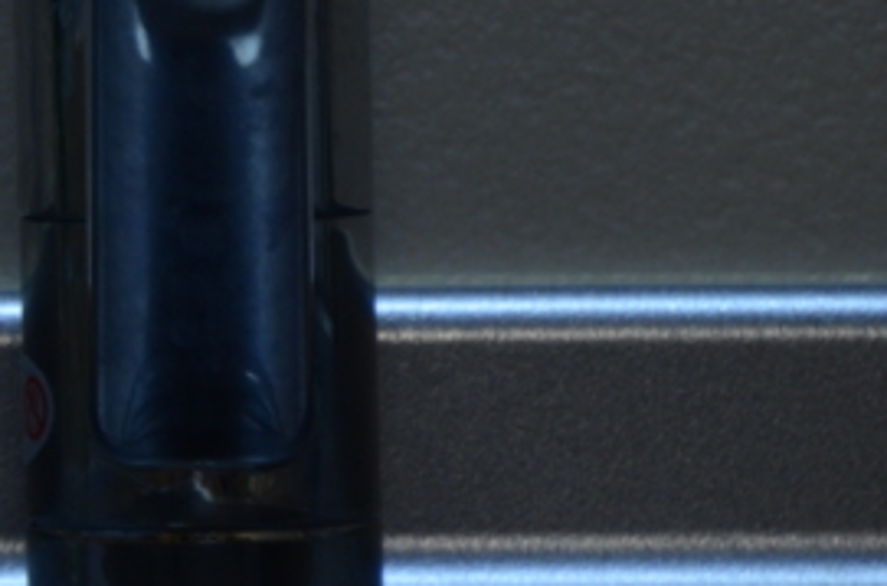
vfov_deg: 1.0
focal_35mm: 1419
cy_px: -216
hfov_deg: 1.5
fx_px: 34861
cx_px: -340
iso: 400
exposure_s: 1/20
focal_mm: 250
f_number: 6.3
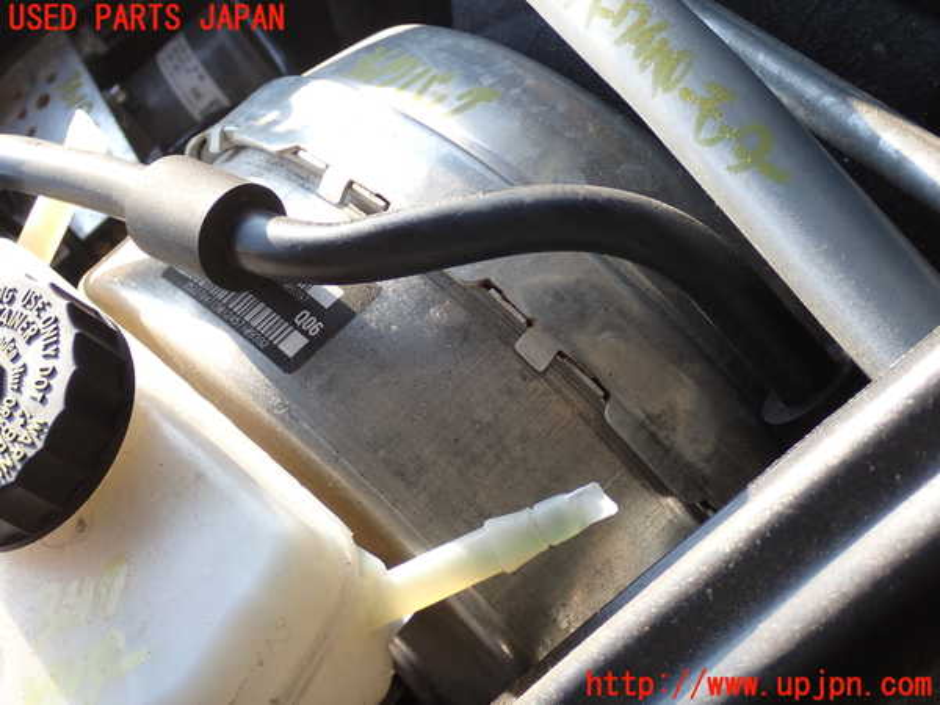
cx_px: 470
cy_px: 352
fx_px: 1684
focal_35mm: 62
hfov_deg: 31.2
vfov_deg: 23.7
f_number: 3.6
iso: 125
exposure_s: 1/125
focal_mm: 11.09
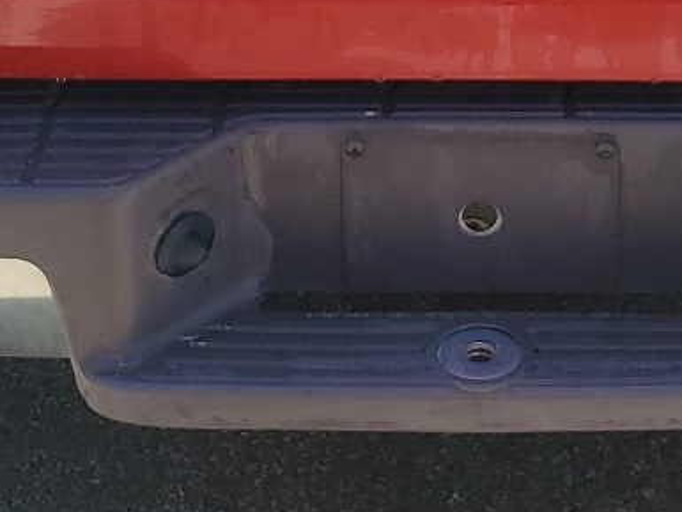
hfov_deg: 18.2
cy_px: -276
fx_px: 2128
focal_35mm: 108
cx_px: 453
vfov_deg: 12.9
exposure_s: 1/1667
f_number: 1.5
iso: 50
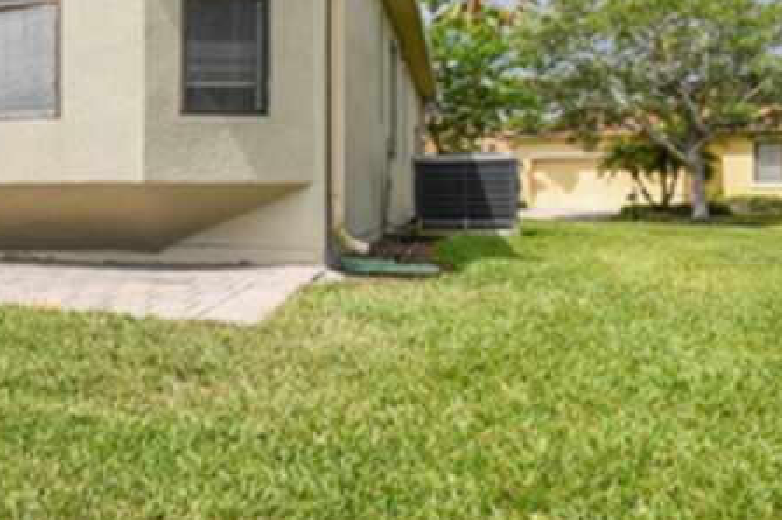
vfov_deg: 31.1
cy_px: 254
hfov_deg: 32.2
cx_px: -275
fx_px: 933
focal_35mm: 43
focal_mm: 10
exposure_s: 1/320
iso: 100
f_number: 7.1
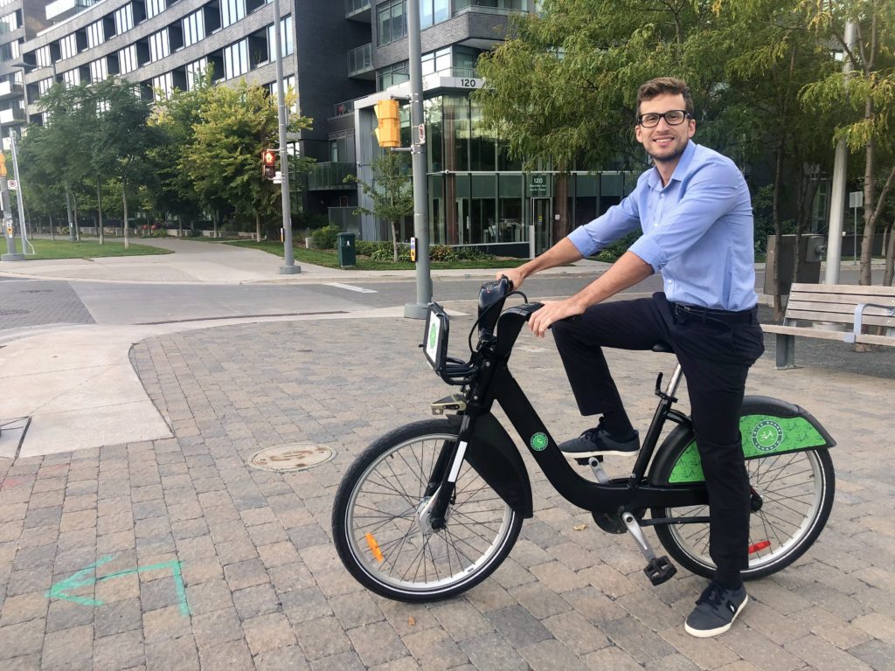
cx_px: 448
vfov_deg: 49.7
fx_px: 724
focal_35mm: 28
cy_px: 336
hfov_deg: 63.4
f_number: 1.8
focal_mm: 4
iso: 20
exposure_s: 1/123
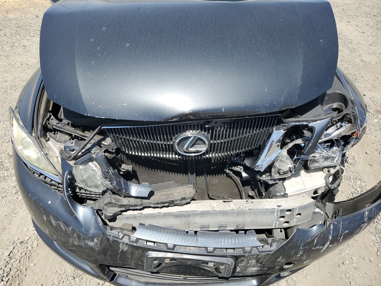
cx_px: 190
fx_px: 286
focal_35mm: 26
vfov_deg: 53.1
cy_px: 143
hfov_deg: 67.3
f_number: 1.5
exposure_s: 1/2500
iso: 50
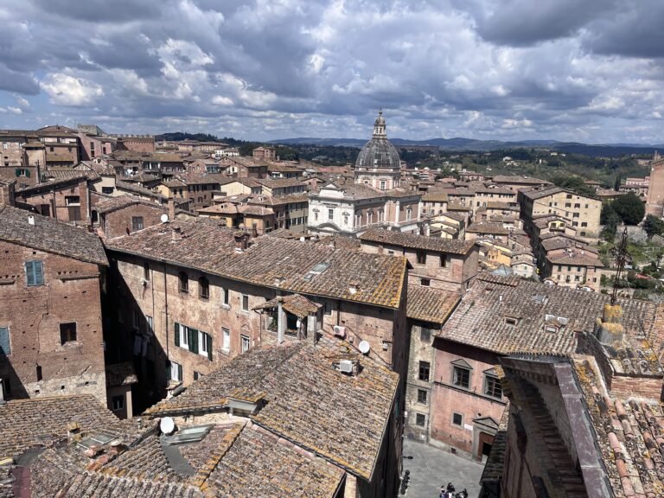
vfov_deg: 53.1
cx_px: 332
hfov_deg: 67.3
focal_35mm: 26
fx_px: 499
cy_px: 249
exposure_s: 1/5076
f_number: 1.6
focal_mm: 5.1
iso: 50
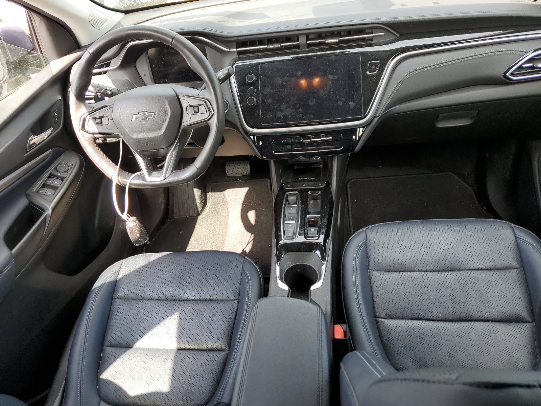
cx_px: 270
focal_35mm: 26
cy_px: 203
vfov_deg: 53.1
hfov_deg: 67.3
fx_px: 406
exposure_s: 1/172
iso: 50
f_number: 1.5
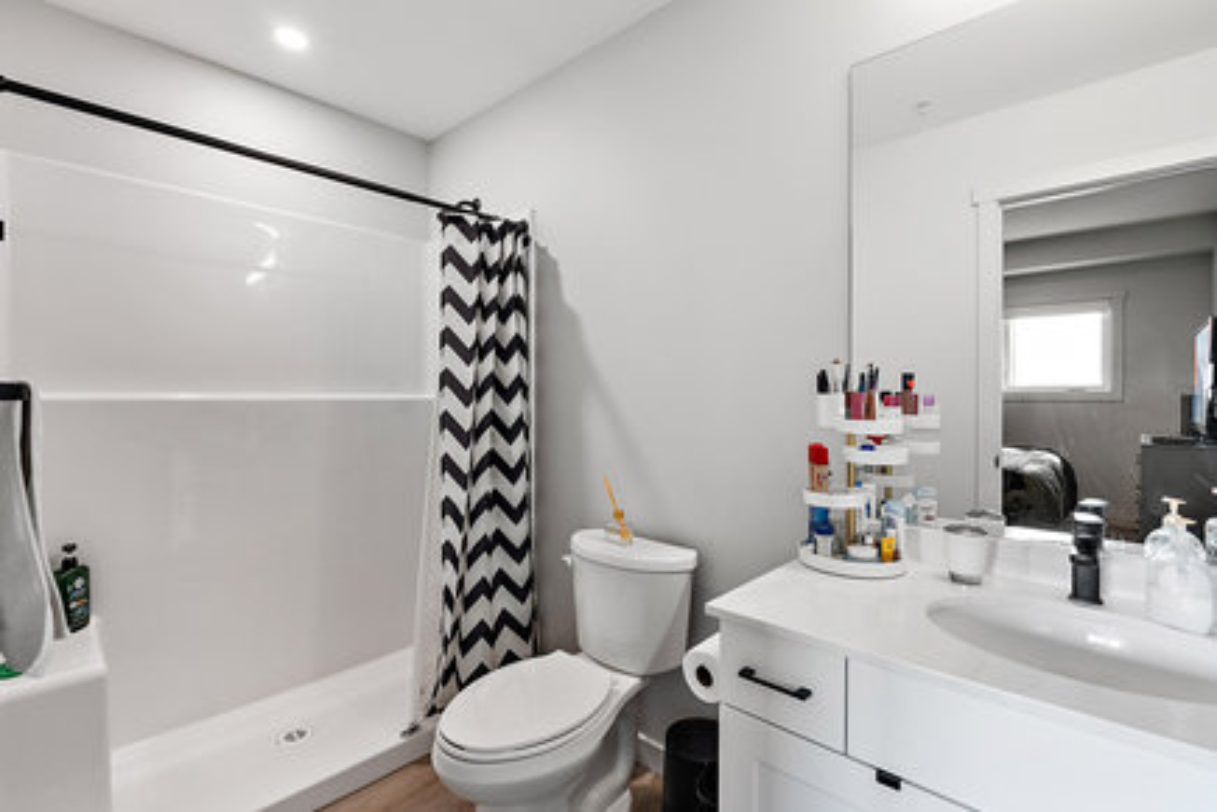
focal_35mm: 16
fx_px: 541
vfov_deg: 73.7
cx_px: 608
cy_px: 406
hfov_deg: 96.7
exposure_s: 1/4
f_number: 7.1
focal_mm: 16
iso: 320
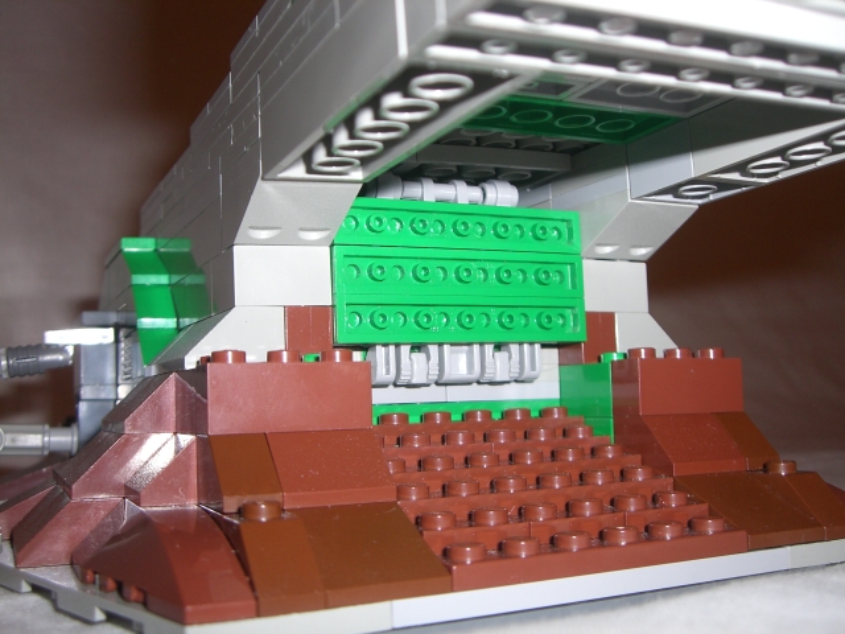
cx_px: 422
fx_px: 928
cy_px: 317
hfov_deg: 49.0
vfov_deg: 37.7
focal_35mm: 38
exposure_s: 1/60
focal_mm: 6.2
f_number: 2.7
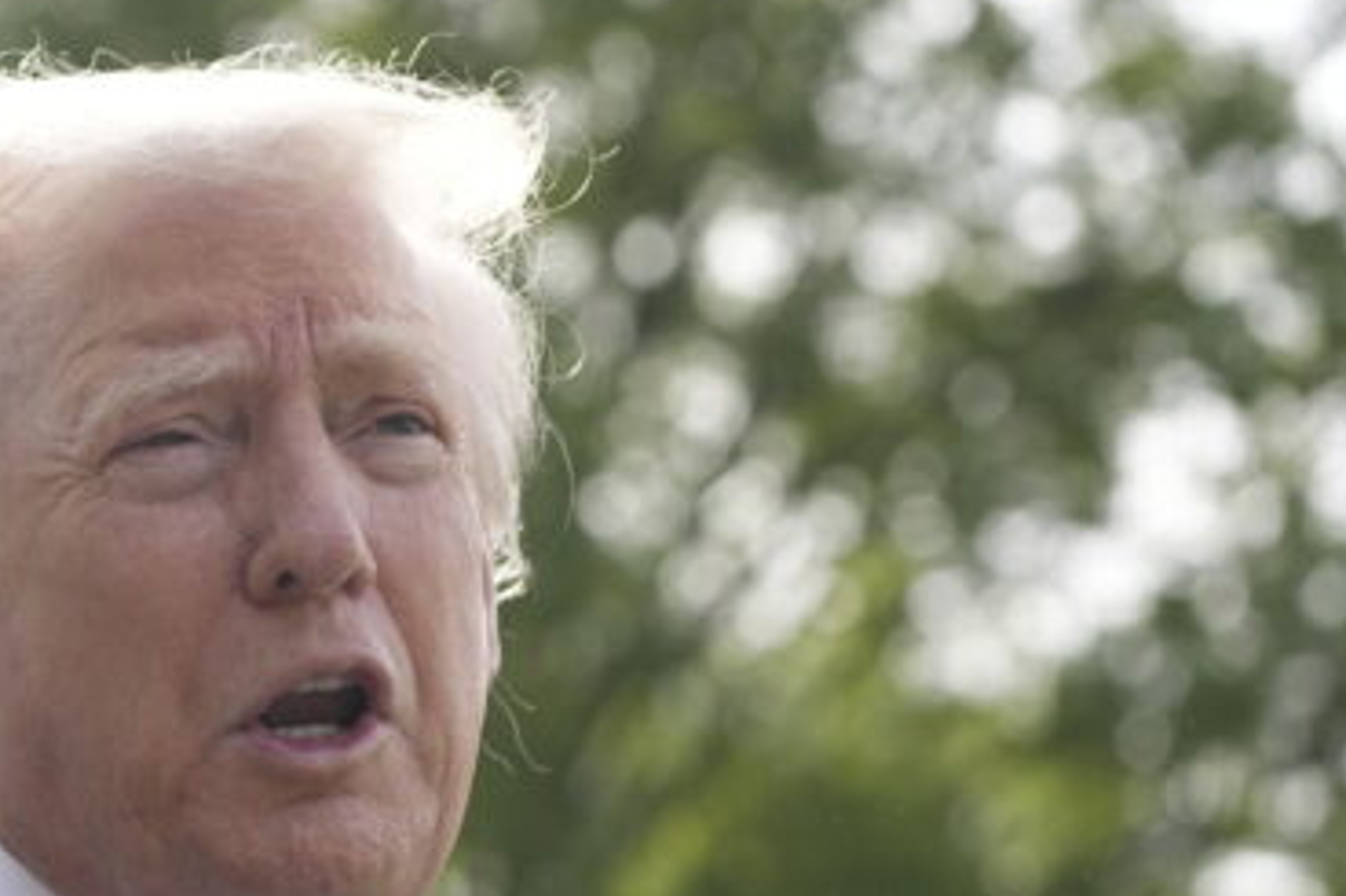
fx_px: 6502
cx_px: 201
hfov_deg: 11.8
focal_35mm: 174
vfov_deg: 7.9
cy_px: 550
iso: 500
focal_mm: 100
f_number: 5.6
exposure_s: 1/1000
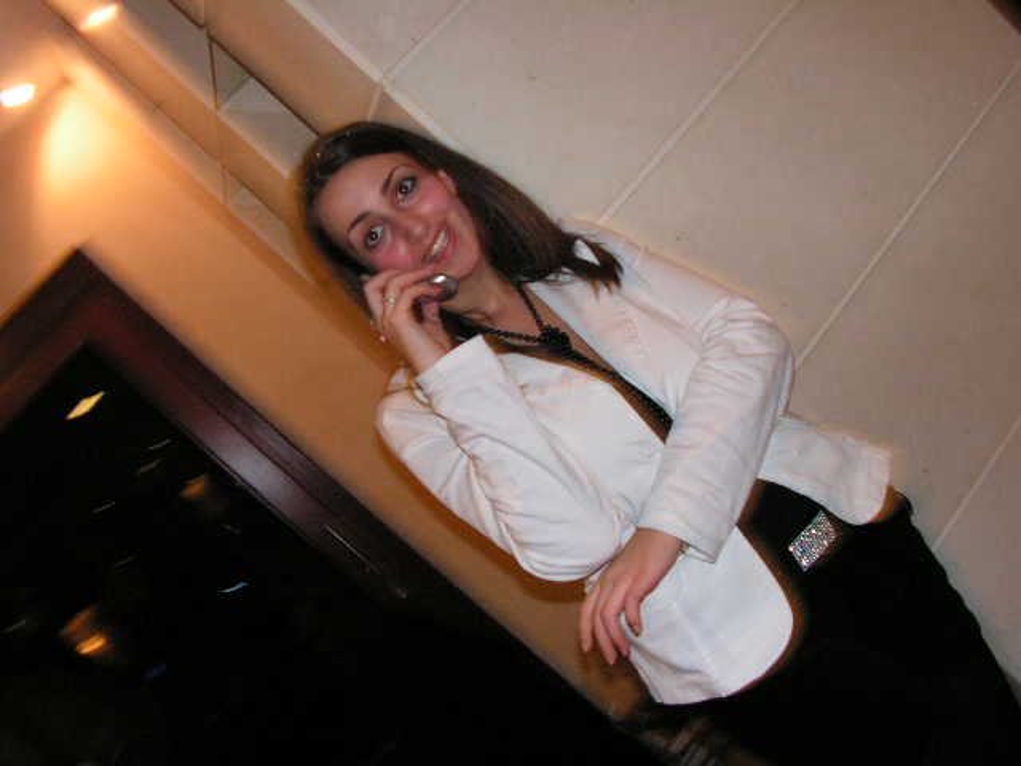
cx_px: 510
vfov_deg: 39.7
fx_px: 1062
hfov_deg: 51.4
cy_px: 383
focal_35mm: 36
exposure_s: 1/40
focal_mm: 6
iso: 200
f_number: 3.2
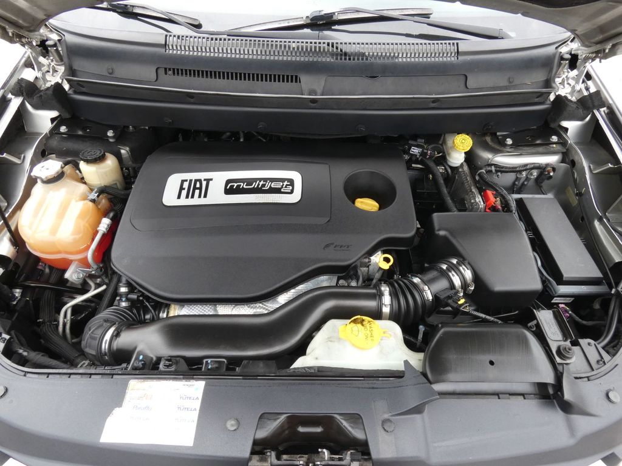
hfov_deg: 81.7
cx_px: 311
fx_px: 359
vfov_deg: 66.0
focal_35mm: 20
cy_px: 233
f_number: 5.6
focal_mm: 3.6
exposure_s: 1/60
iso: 160
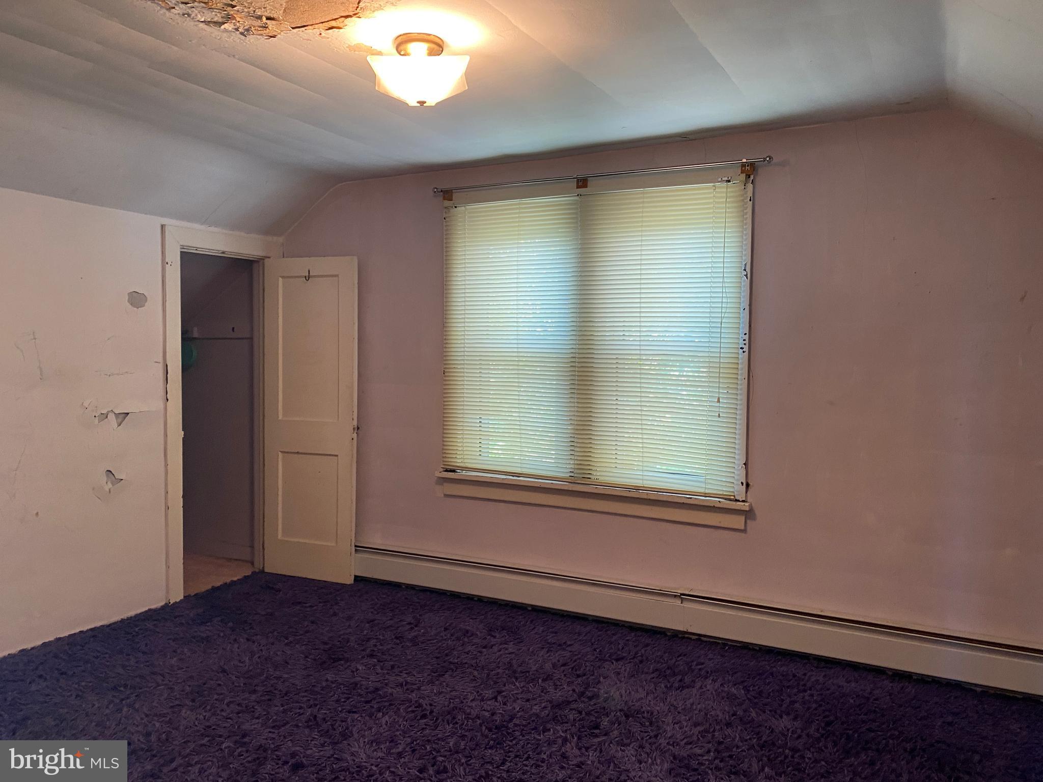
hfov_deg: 67.3
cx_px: 522
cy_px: 391
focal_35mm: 26
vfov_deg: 53.1
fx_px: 783
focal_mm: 4.25
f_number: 1.8
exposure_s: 1/60
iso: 250
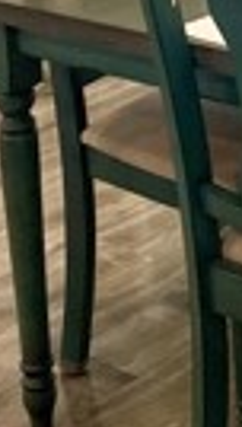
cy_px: -182
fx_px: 1530
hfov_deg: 8.8
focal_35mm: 135
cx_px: 388
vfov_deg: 14.9
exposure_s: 1/60
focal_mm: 4.25
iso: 80
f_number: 1.8
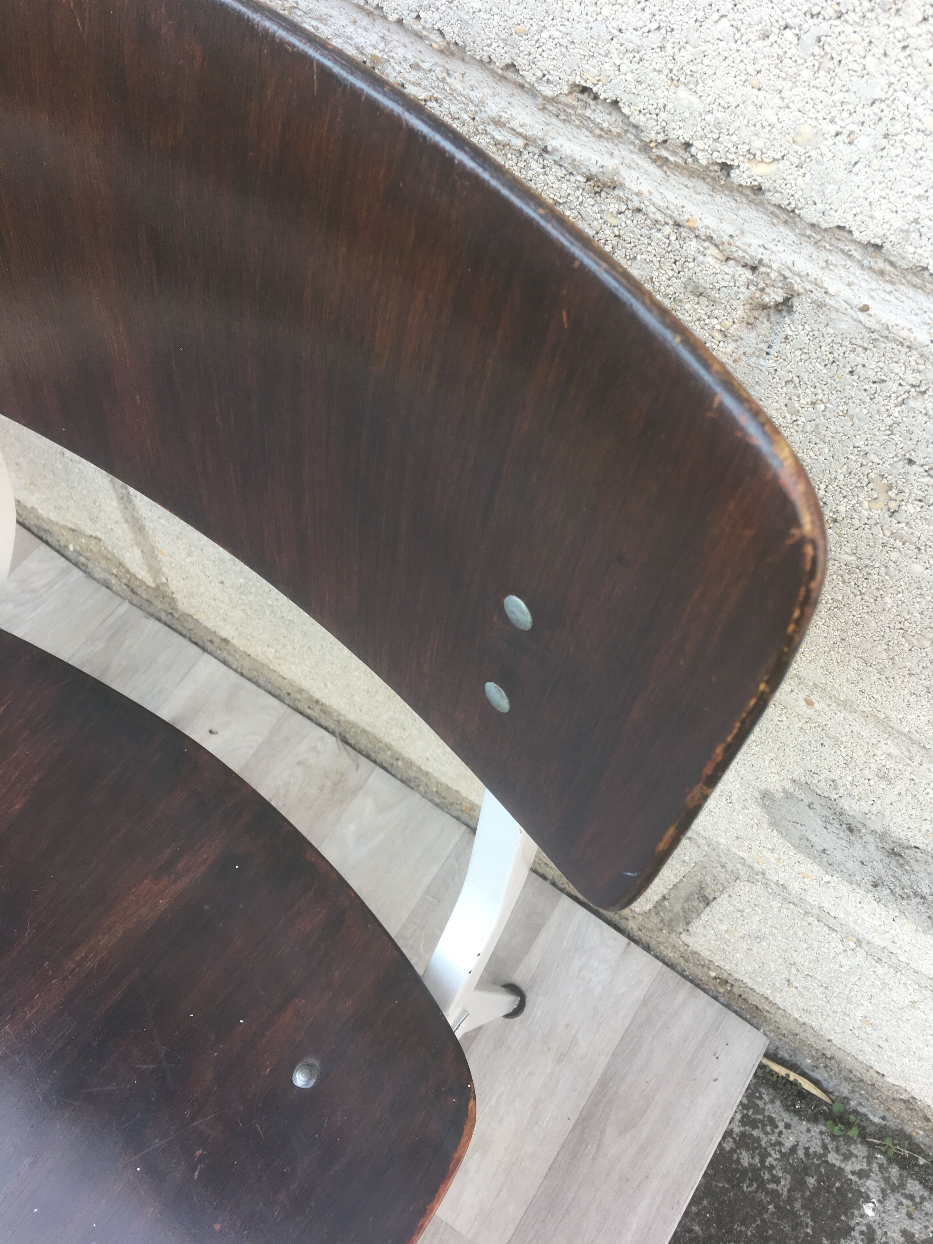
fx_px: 1042
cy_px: 622
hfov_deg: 48.2
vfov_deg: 61.7
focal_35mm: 29
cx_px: 466
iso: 25
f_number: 2.2
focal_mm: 4.15
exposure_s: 1/100
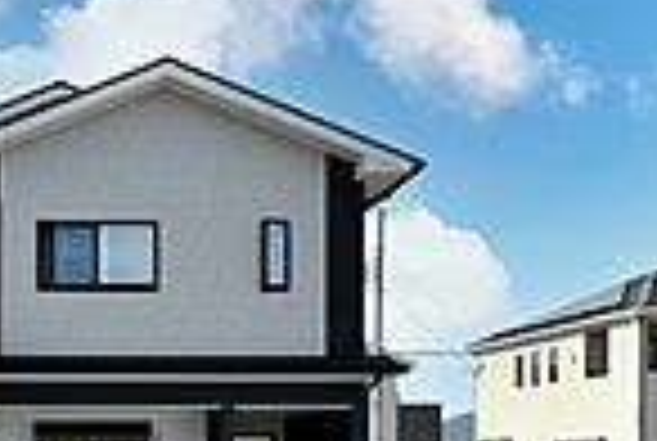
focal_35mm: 42
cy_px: 472
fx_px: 768
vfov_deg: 29.3
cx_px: 36
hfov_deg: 41.6
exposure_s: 1/400
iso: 200
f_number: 10
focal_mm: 16
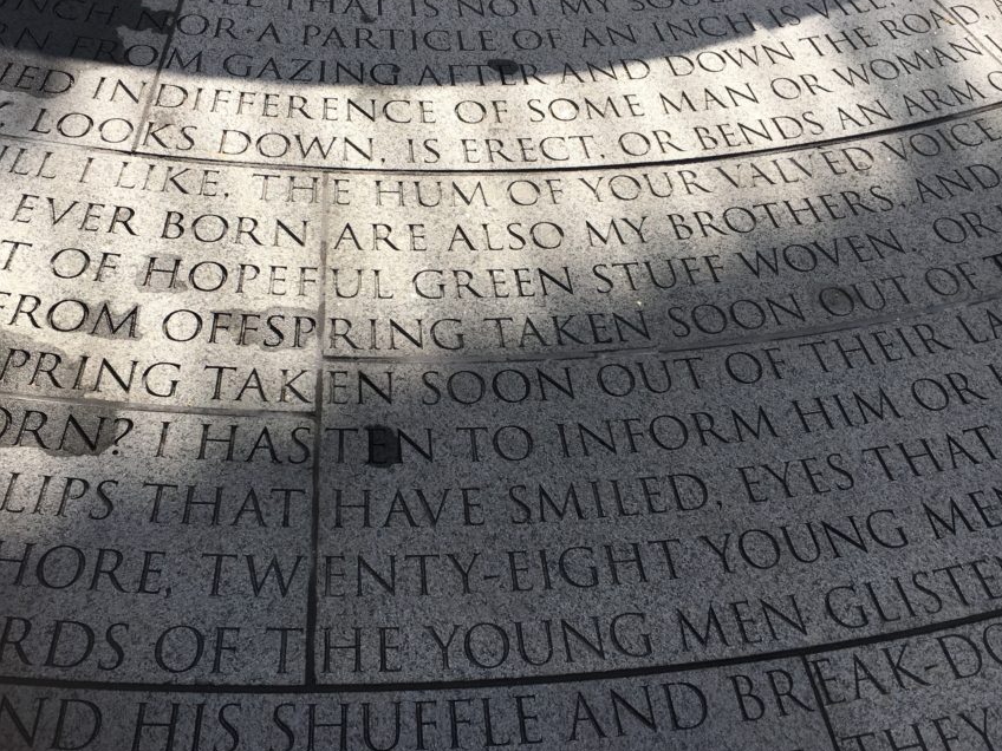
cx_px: 434
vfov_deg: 40.6
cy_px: 331
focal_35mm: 35
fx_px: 1013
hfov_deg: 52.5
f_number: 2.2
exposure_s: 1/641
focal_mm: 4.15
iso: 25
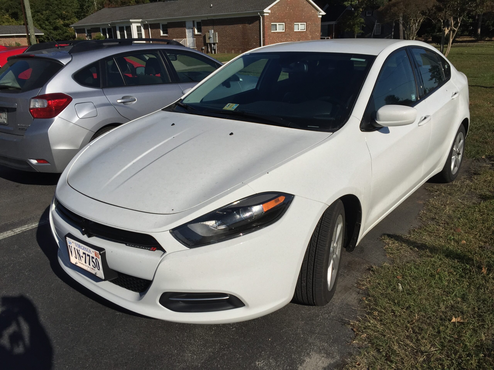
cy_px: 185
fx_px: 414
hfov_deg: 61.7
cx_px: 247
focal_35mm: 29
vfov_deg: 48.2
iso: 32
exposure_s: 1/5650
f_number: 2.2
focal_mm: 4.15
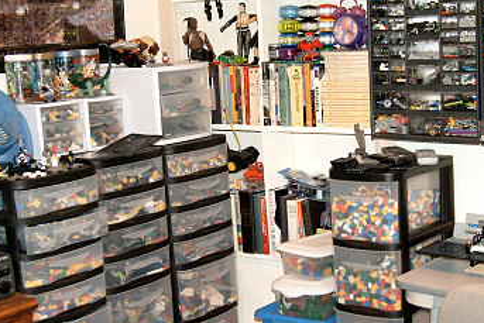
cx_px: 270
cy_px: 168
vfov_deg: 21.6
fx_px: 847
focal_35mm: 63
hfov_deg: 31.9
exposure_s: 1/60
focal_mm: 24
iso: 800
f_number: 4
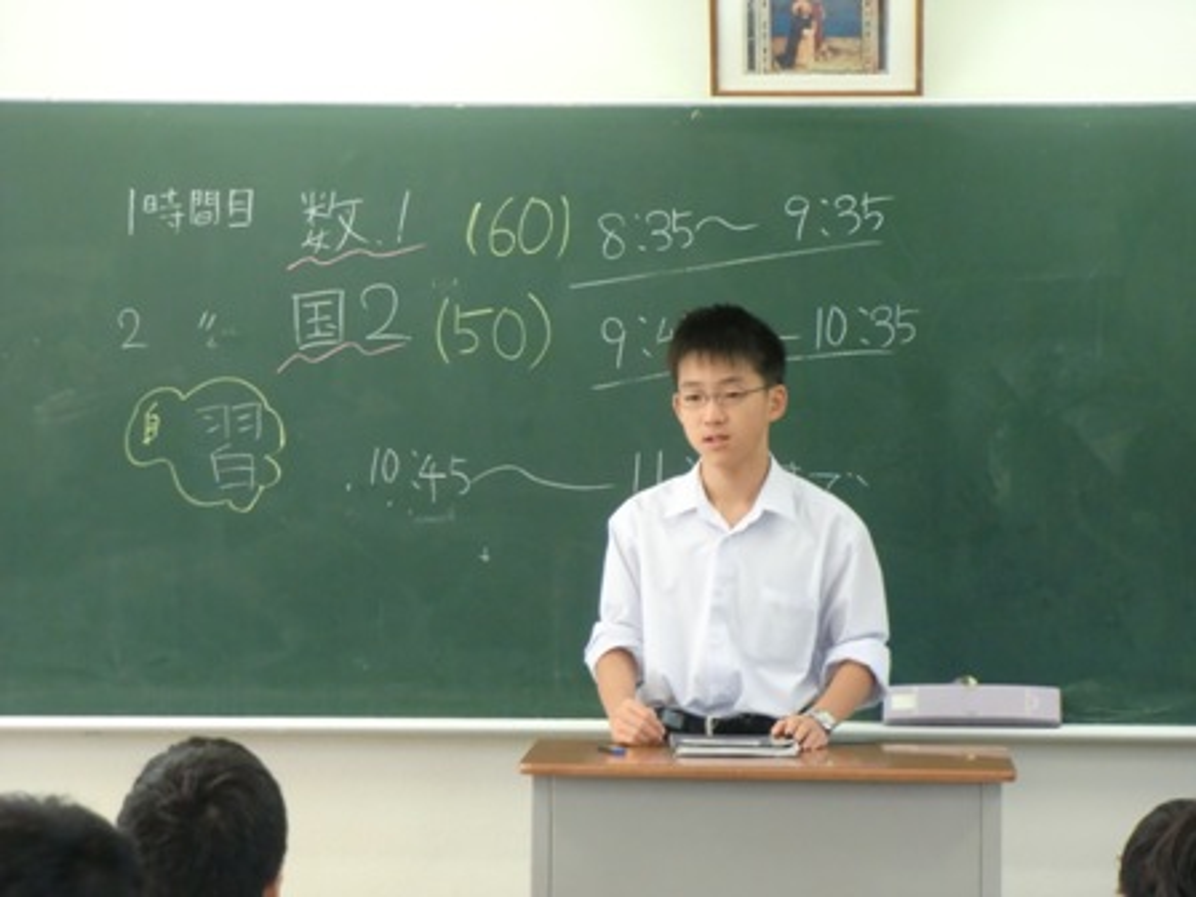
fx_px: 5010
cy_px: 448
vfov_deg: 10.2
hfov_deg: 13.6
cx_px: 598
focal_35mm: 145
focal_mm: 25.9
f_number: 4.6
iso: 400
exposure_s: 1/40
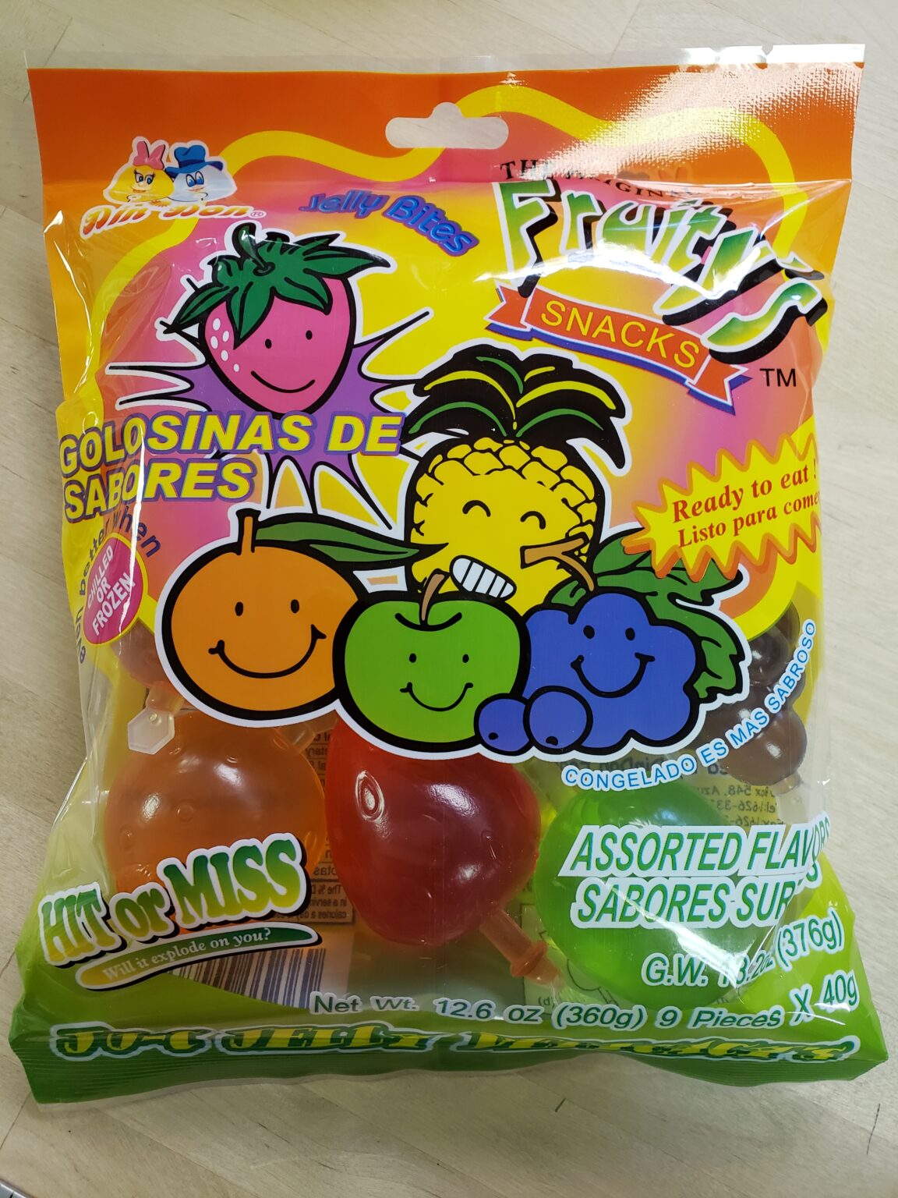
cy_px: 599
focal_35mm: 26
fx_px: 899
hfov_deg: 53.1
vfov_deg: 67.3
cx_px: 449
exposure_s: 1/40
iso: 320
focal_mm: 4.3
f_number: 2.4
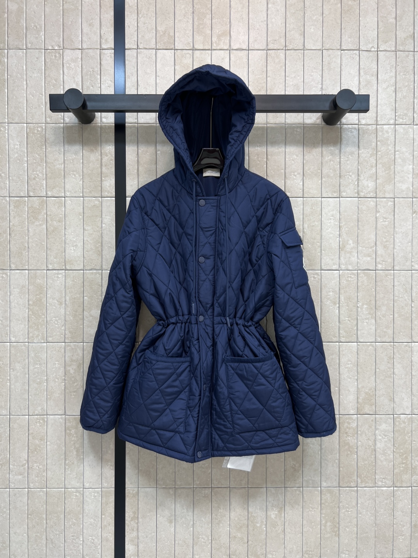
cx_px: 209
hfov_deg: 53.1
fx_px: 419
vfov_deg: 67.3
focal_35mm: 26
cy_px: 279
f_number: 1.5
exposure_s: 1/100
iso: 50
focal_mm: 5.7
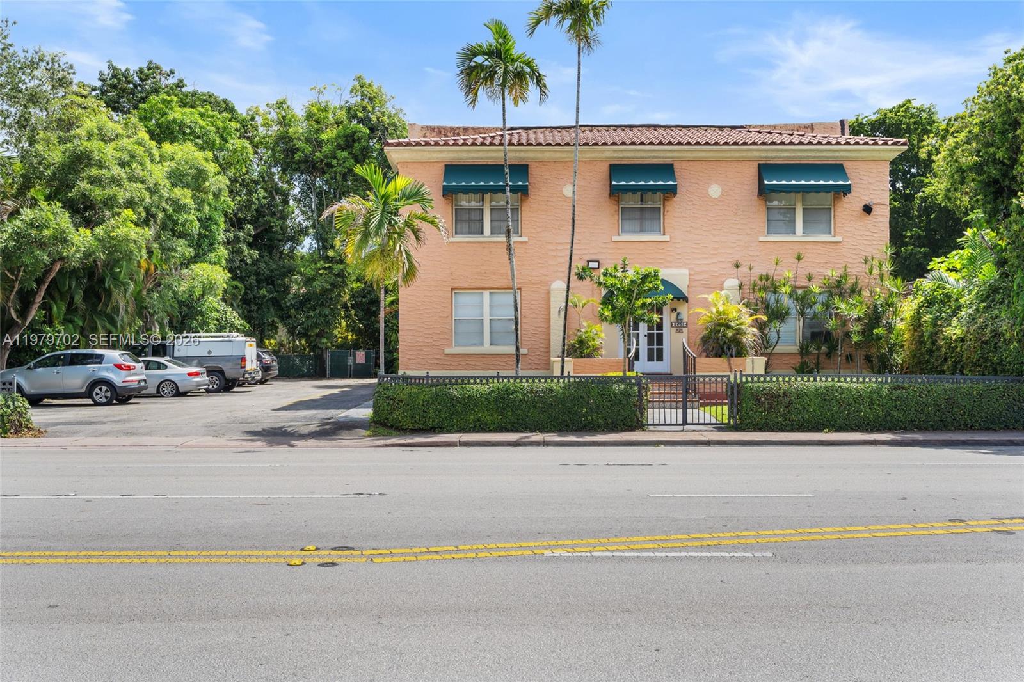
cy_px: 341
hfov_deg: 54.4
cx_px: 512
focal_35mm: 35
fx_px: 995
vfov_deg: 37.8
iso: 250
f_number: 9
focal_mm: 35
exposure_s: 1/50
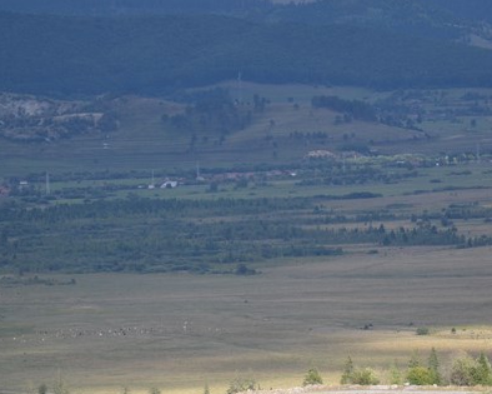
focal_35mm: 280
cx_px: 234
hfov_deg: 6.9
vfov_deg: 5.5
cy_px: 251
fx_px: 4076
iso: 400
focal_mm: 98
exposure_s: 1/320
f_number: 5.6
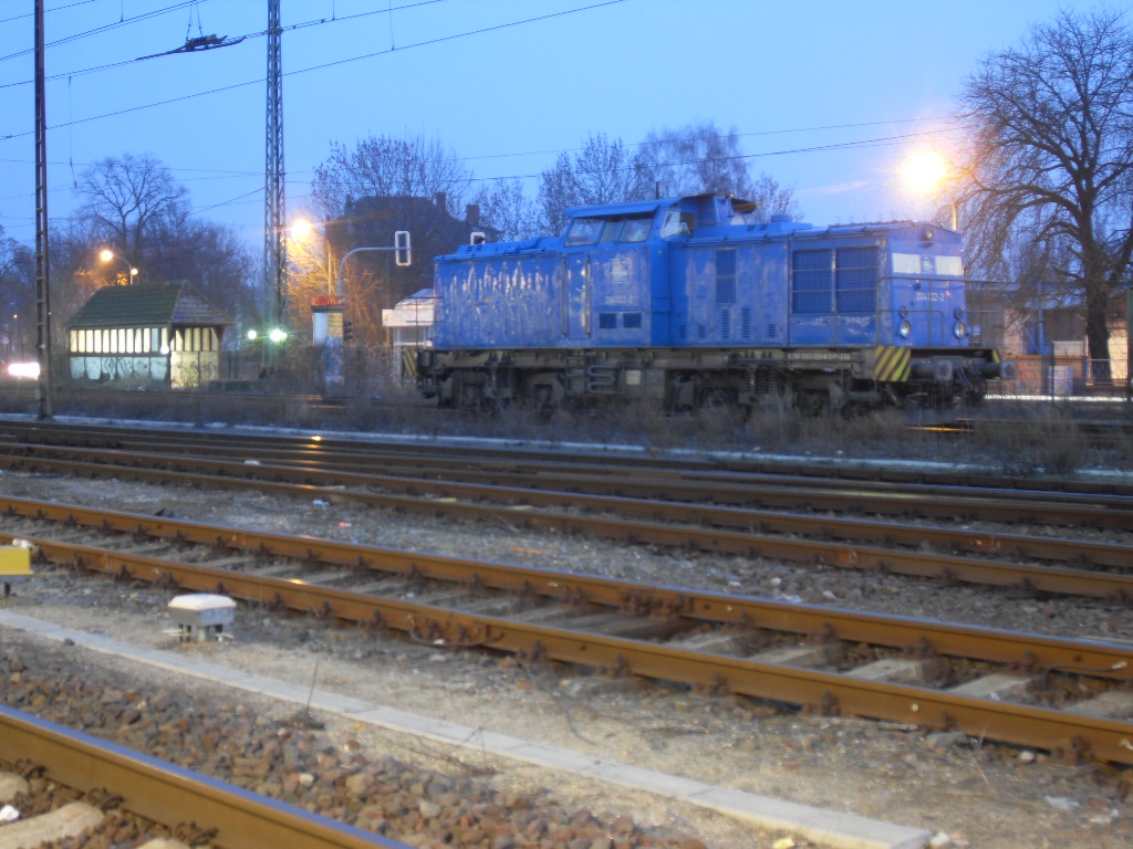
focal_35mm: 59
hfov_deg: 32.7
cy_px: 424
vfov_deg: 24.8
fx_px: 1931
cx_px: 566
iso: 80
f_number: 3.7
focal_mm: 10.1
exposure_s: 8
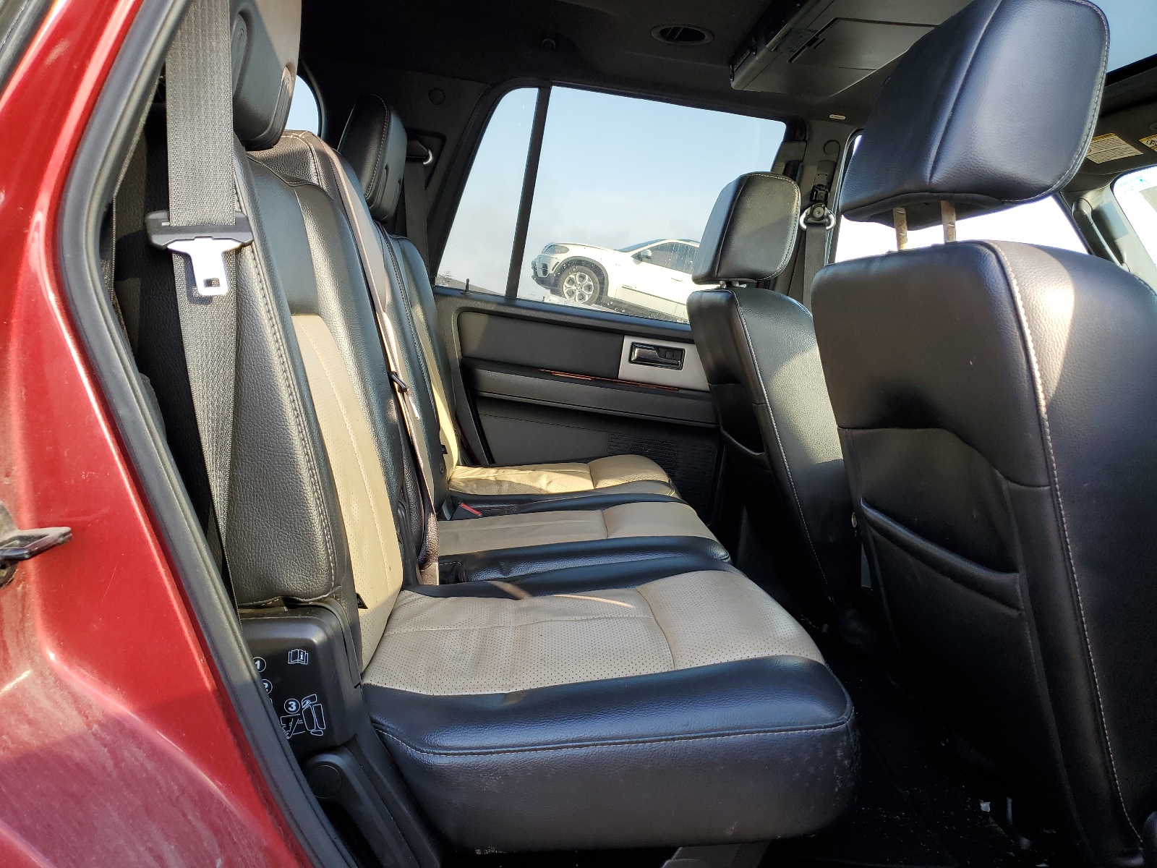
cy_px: 434
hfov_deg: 67.3
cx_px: 578
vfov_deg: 53.1
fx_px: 869
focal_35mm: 26
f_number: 1.5
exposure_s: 1/256
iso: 50
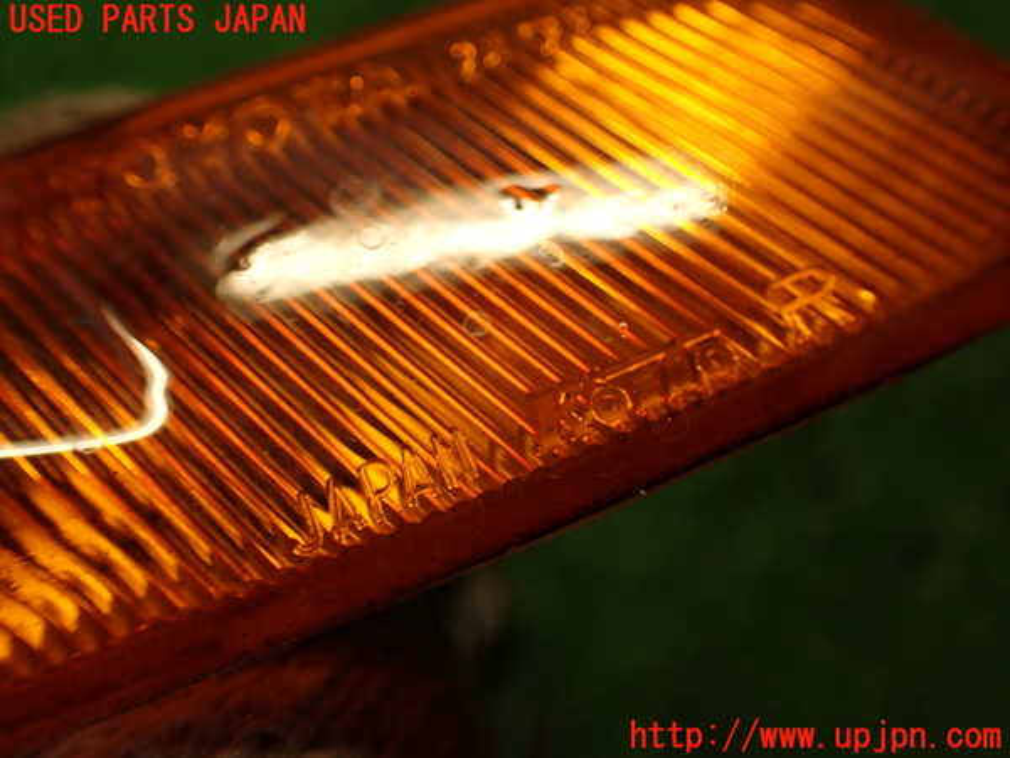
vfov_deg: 44.2
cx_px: 505
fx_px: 934
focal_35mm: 32
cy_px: 379
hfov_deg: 56.8
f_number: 2.4
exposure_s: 1/60
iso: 160
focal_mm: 5.79
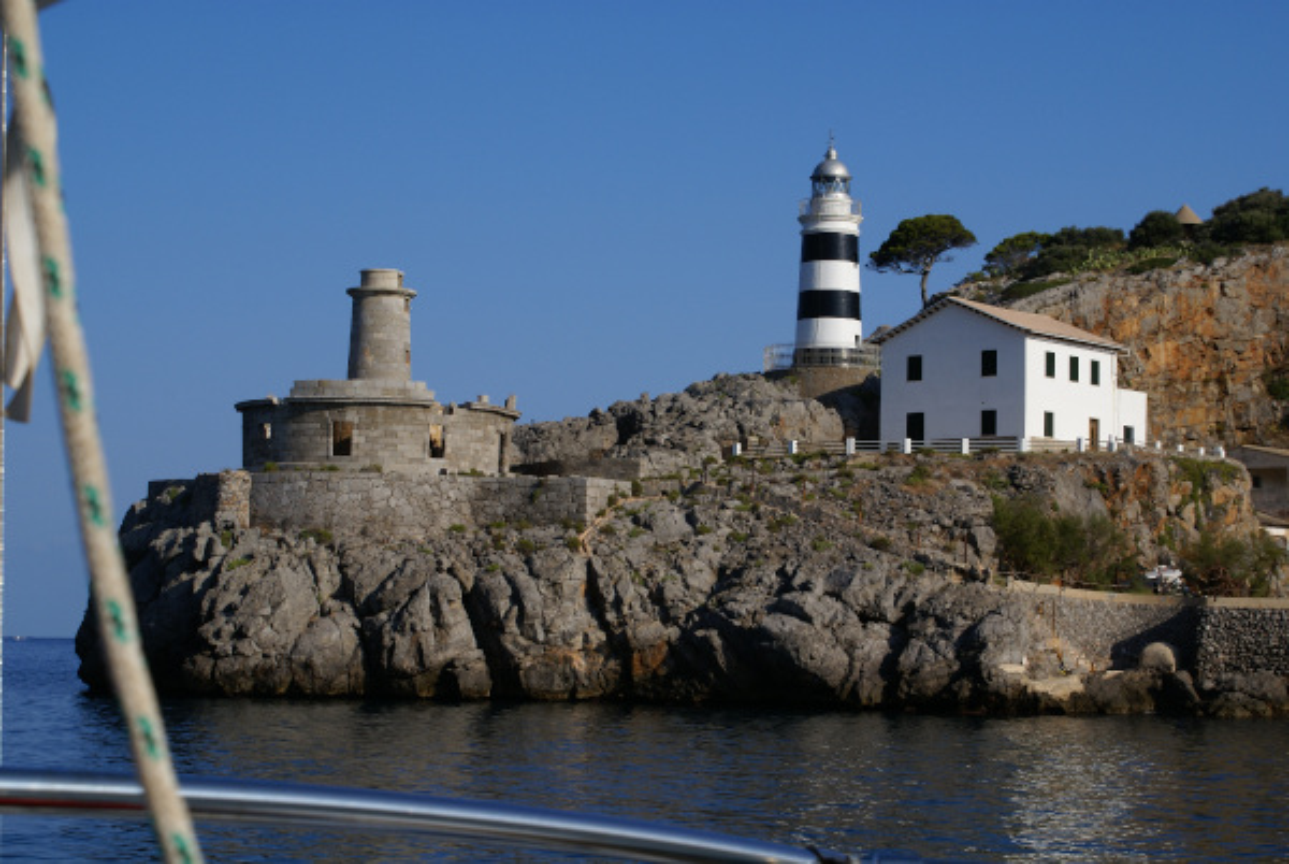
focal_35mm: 75
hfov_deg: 27.0
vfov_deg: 18.2
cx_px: 644
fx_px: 2689
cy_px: 432
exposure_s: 1/250
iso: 100
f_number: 13
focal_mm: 50
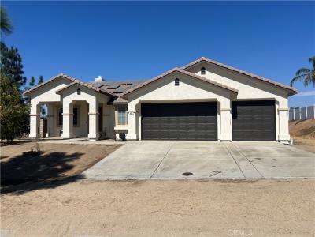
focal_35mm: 26
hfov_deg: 67.3
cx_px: 158
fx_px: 237
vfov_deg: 53.1
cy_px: 118
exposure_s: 1/8696
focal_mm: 5.7
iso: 50
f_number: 1.5
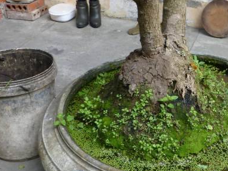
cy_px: 67
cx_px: 177
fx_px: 369
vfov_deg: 26.0
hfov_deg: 33.5
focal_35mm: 56
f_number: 3.3
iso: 100
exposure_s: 1/160
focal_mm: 4.3
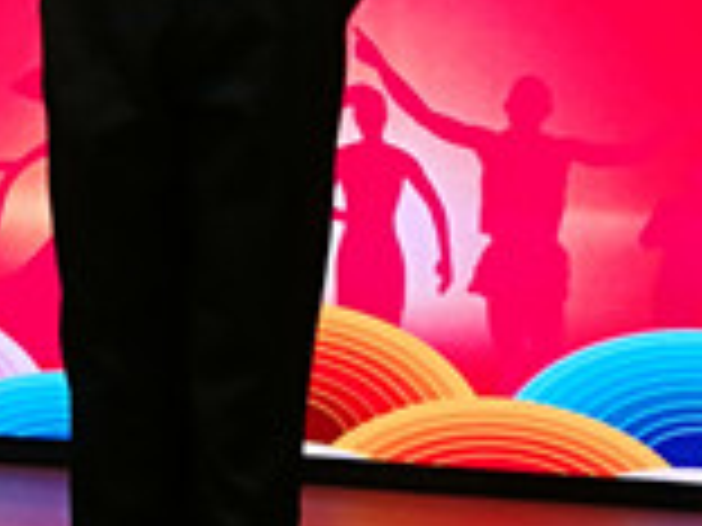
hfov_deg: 10.9
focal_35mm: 180
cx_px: -4
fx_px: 3650
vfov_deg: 8.2
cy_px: -103
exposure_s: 1/50
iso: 64
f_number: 2.2
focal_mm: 3.84
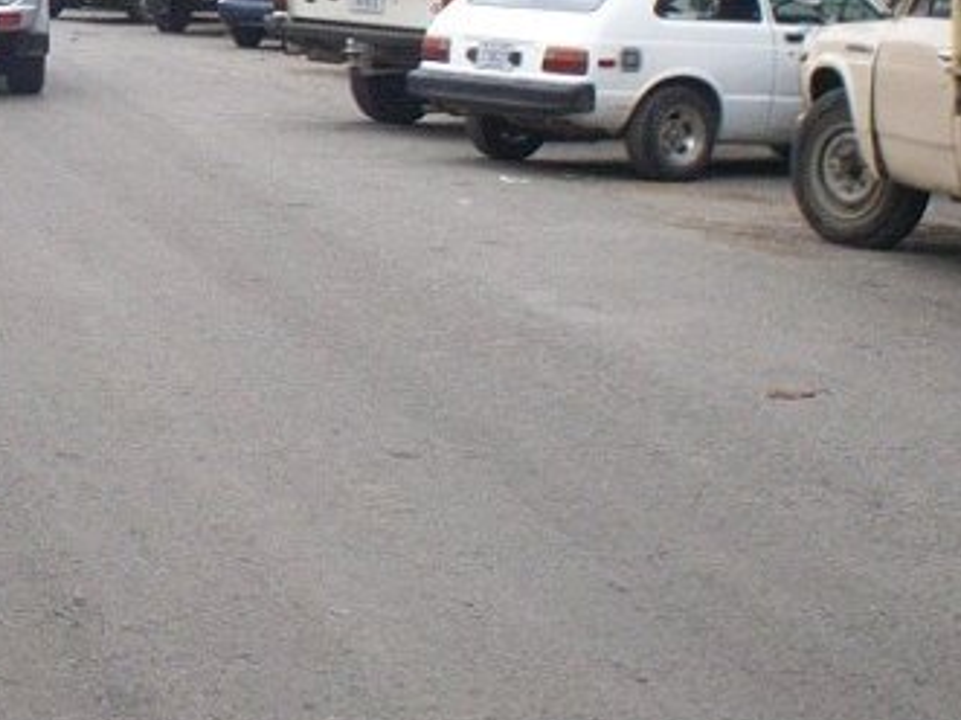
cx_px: -168
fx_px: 3302
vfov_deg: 12.2
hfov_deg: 16.0
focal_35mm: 119
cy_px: -135
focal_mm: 6
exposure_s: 1/318
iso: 100
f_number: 4.5
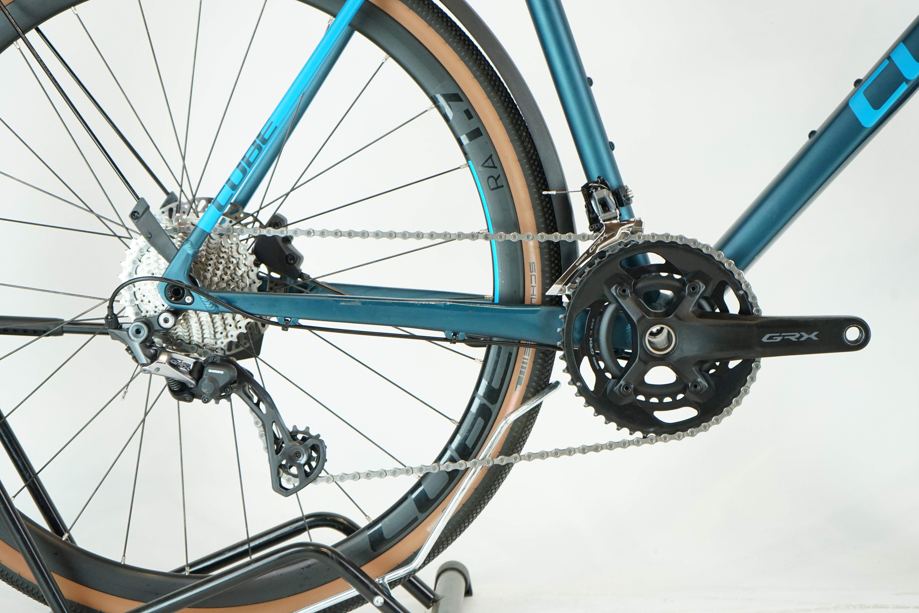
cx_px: 460
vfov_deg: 19.5
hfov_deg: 28.8
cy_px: 306
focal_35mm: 70
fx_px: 1787
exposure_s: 1/200
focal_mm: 70
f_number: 6.3
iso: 2000
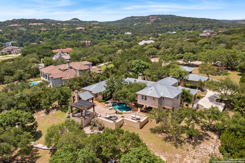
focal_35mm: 28
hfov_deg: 65.5
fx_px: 191
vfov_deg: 46.4
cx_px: 122
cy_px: 82
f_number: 6.3
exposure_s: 1/320
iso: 100
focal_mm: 10.26
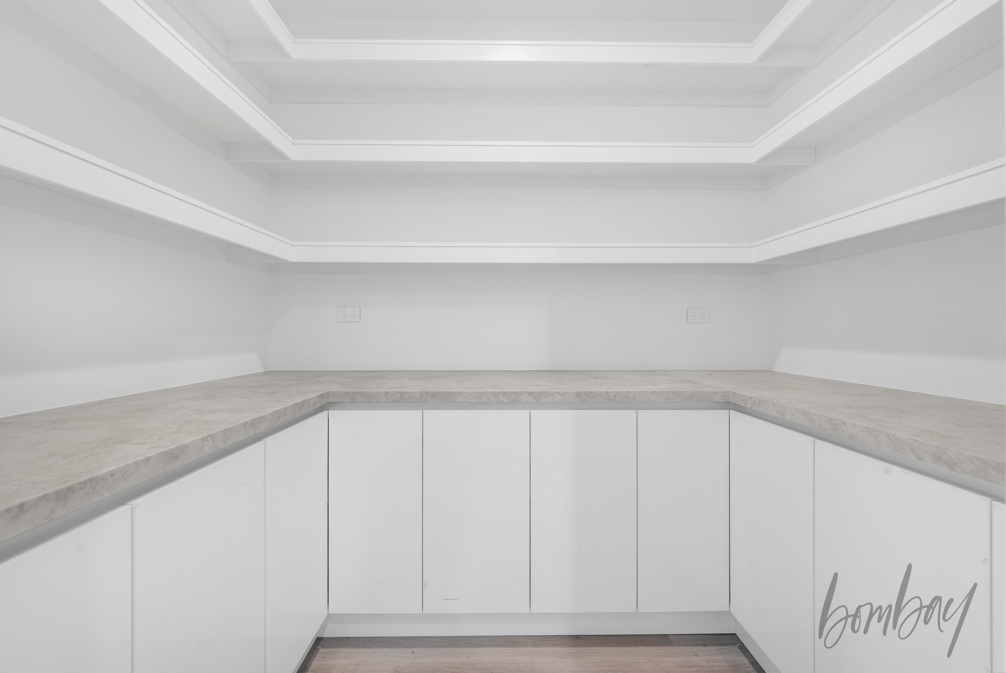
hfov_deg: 112.6
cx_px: 503
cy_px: 336
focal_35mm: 12
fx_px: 336
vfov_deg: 90.2
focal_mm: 12
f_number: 8
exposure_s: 1/15
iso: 400
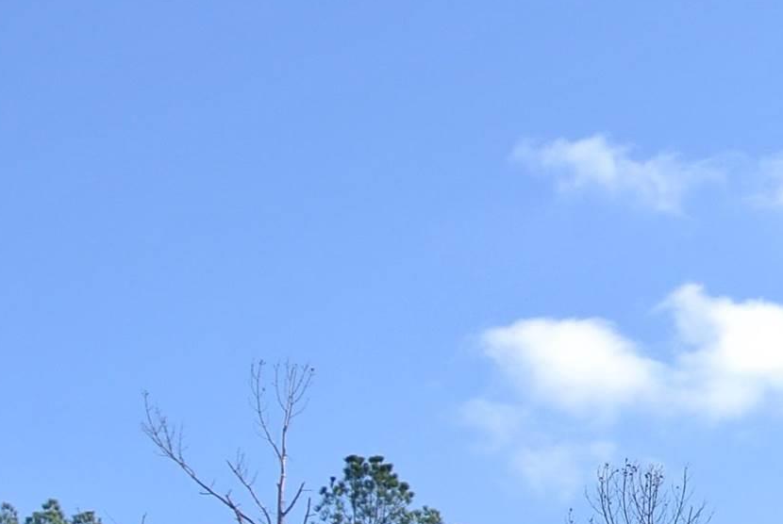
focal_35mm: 111
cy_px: 647
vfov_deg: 12.1
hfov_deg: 16.3
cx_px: 1270
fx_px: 2418
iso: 100
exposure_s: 1/400
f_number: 5
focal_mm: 11.4
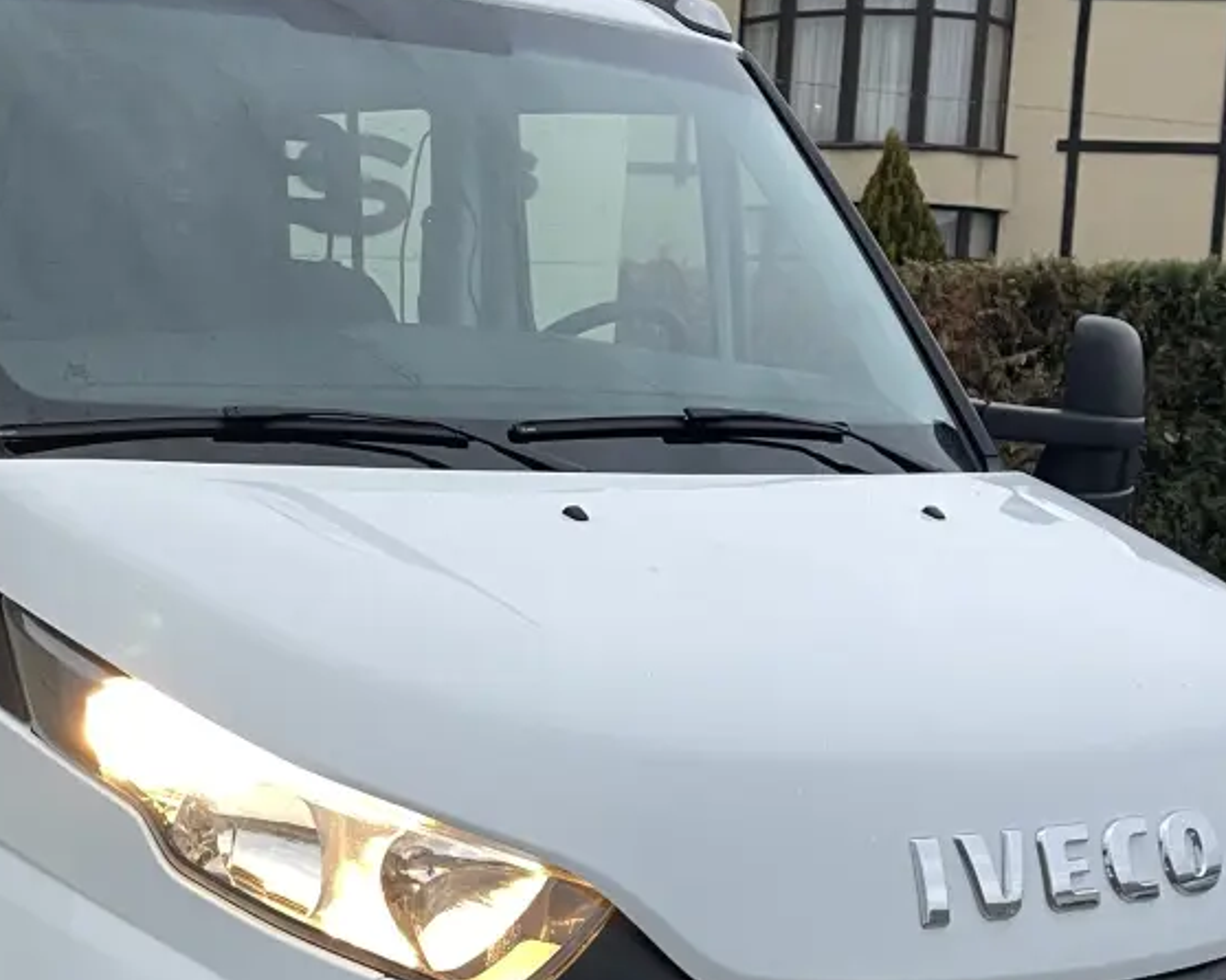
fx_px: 2285
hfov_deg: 28.8
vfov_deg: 24.1
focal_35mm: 63
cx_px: 110
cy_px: 661
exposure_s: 1/63
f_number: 1.6
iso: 125
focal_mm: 5.1
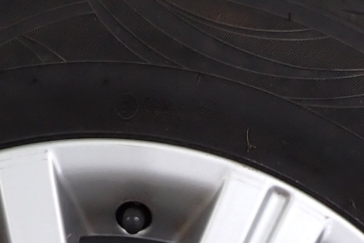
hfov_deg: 17.0
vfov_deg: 10.2
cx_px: 147
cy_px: 545
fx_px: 1213
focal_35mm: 120
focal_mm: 4.5
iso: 160
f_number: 2
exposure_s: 1/60
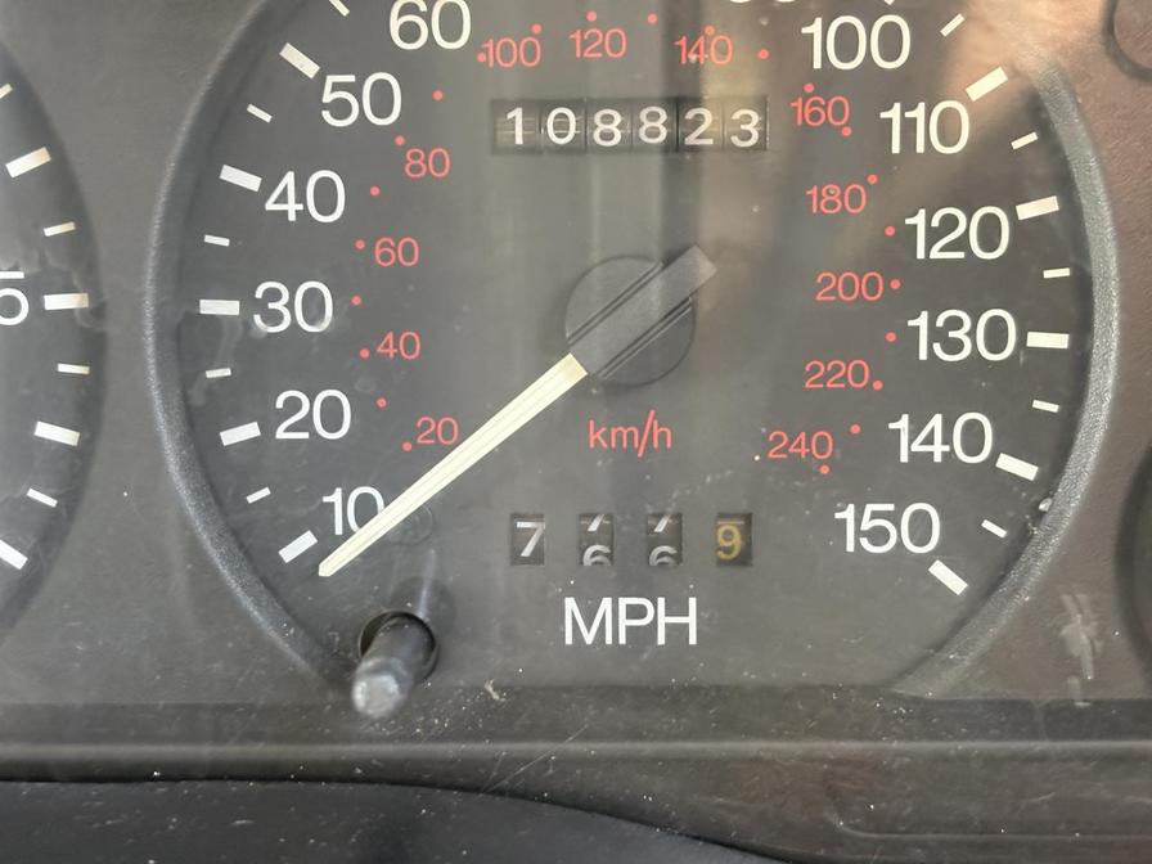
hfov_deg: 36.8
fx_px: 1731
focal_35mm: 52
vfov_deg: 28.0
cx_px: 576
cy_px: 432
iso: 250
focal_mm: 5.96
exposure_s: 1/40
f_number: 1.6
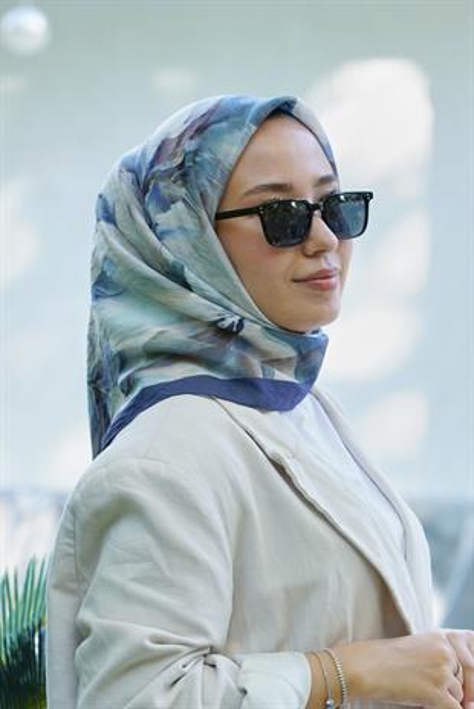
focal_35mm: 110
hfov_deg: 12.5
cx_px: 237
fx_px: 2169
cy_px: 354
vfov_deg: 18.6
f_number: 5.6
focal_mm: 110
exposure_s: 1/125
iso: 500
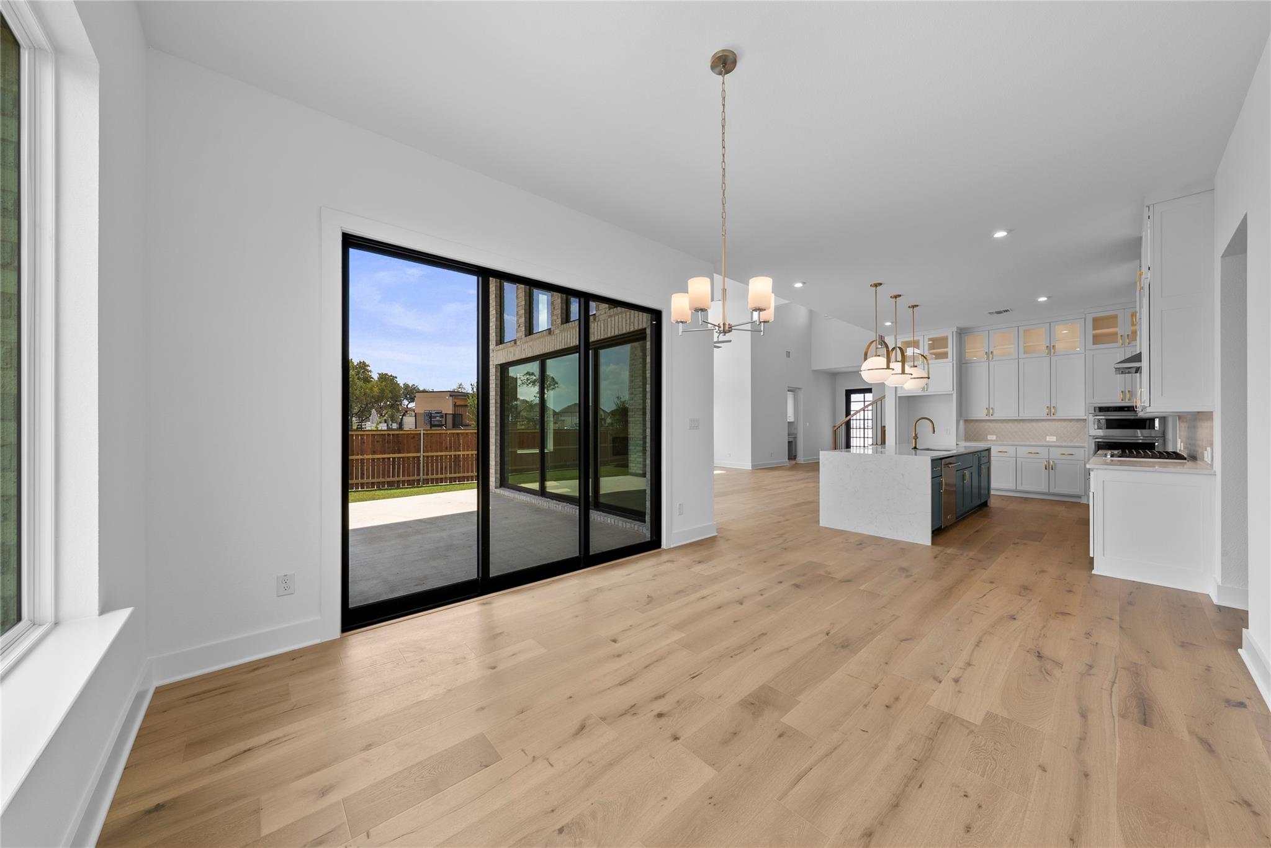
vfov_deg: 90.1
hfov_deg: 112.6
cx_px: 636
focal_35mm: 12
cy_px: 424
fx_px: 424
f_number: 11
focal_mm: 12
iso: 250
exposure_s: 1/10
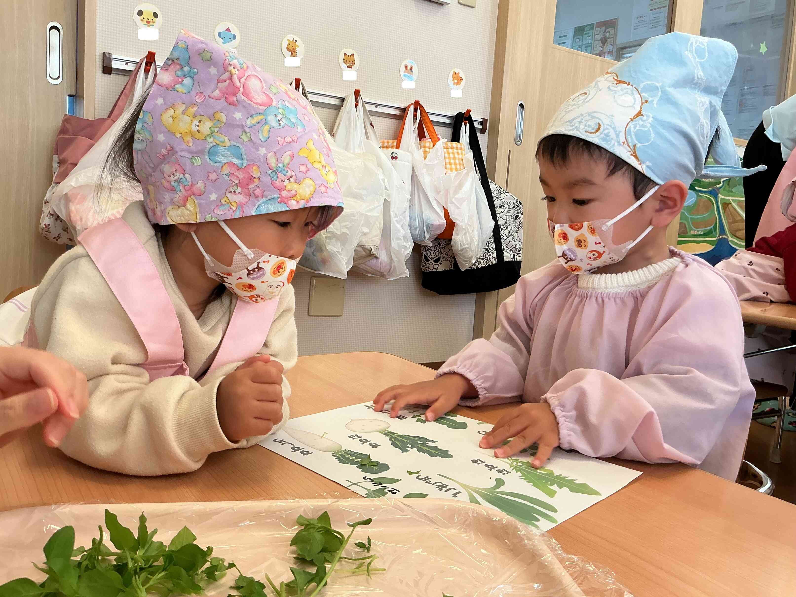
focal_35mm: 29
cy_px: 298
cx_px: 398
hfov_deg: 61.7
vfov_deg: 48.2
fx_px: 667
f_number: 1.8
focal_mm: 3
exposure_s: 1/120
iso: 64
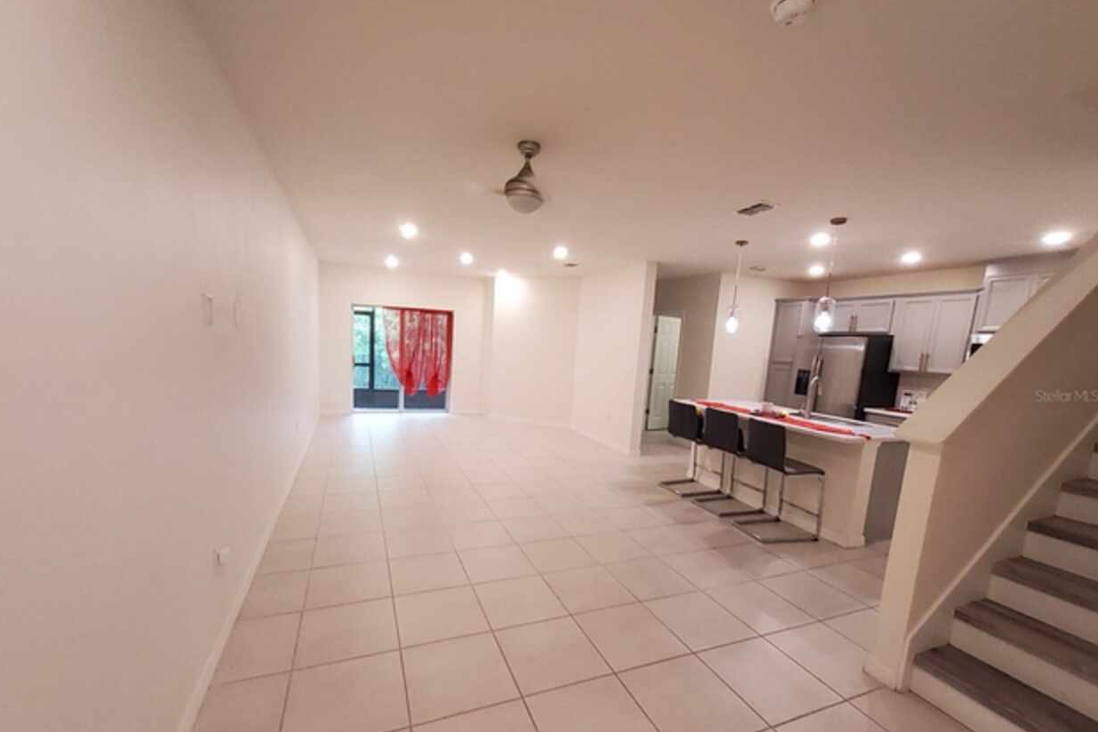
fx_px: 427
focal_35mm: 14
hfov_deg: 104.2
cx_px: 534
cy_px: 395
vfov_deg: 81.1
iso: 200
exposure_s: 1/40
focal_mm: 1.13
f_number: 2.2
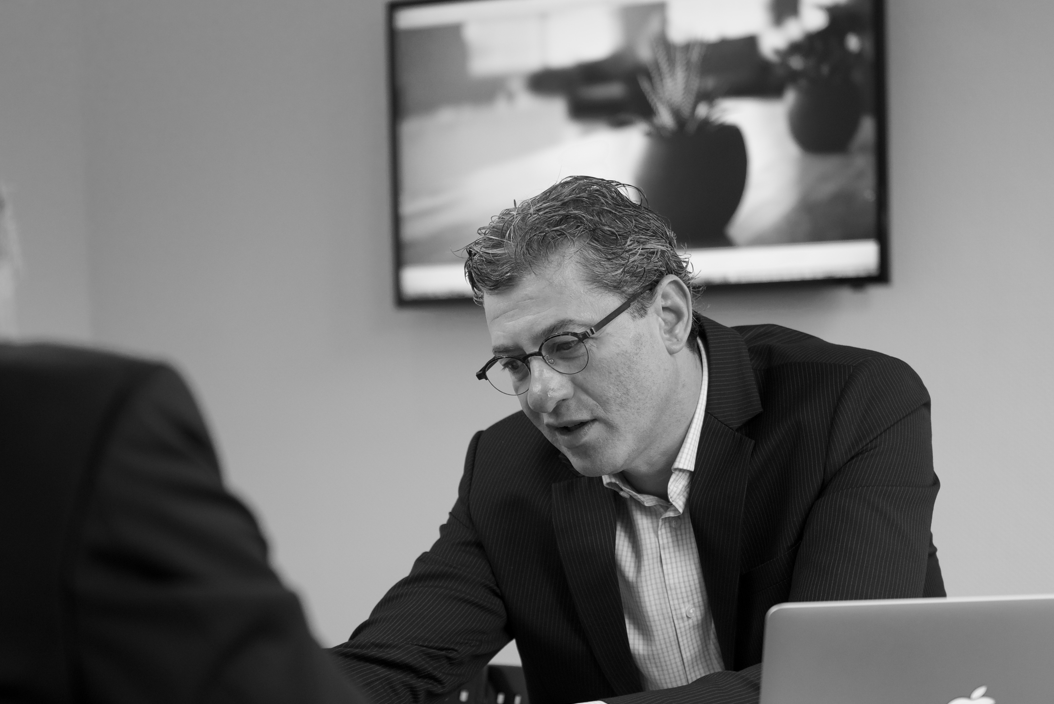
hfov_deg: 22.6
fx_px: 2636
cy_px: 456
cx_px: 539
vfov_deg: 15.2
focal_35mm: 90
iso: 800
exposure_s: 1/160
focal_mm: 62
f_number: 2.8
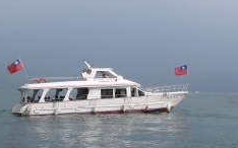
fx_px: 499
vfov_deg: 16.8
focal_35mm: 77
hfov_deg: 26.7
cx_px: 151
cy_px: 34
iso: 160
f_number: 10
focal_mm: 19
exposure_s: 1/400
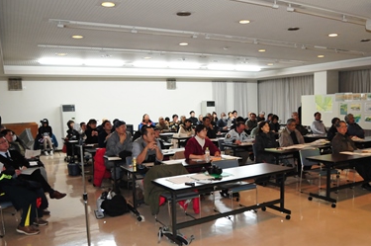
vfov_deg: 40.9
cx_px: 219
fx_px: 329
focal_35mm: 32
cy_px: 144
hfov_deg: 58.4
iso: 1250
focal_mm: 16
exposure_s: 1/40
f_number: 3.5
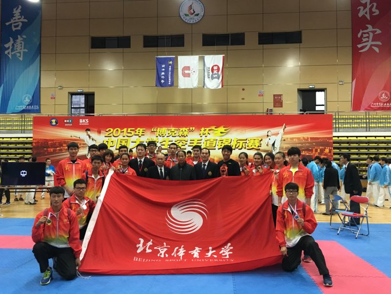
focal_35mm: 29
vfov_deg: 48.2
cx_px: 196
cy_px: 147
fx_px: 328
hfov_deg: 61.7
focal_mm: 4.15
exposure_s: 1/33
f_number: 2.2
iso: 160
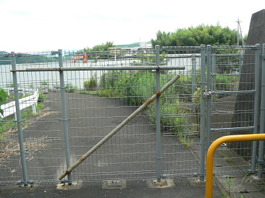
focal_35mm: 36
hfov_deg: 51.4
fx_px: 276
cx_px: 132
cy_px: 99
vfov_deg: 39.7
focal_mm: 6
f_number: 5.6
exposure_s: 1/160
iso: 100
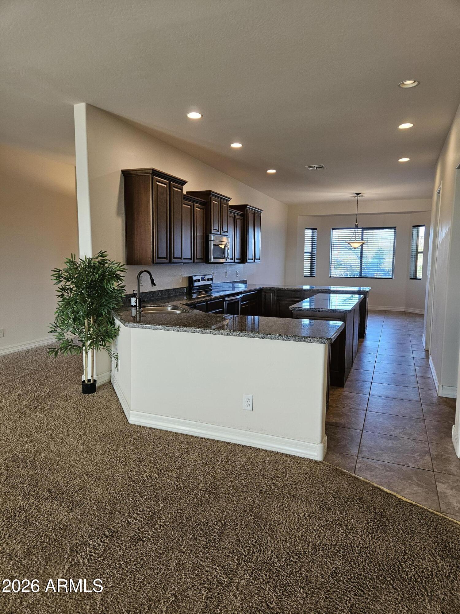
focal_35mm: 23
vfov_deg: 73.9
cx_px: 230
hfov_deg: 58.9
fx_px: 408
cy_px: 307
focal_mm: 5.4
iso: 200
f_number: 1.8
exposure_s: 1/120
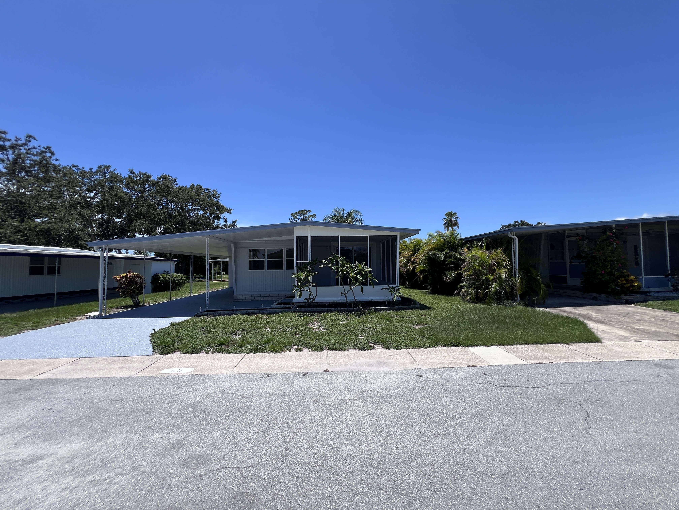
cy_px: 255
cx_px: 340
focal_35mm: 13
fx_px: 255
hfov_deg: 106.2
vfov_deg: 89.9
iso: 32
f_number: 1.8
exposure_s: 1/1488
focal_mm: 1.57
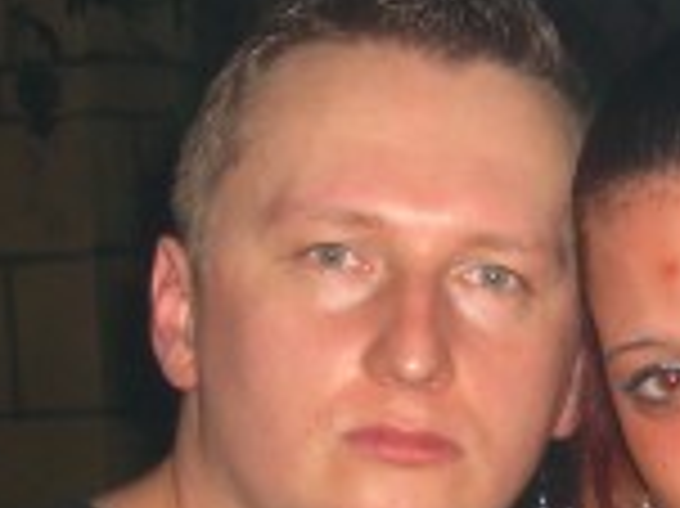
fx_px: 2964
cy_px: 611
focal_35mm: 151
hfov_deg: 13.0
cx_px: 576
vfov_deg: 9.7
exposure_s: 1/60
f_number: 2.8
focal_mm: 7.9
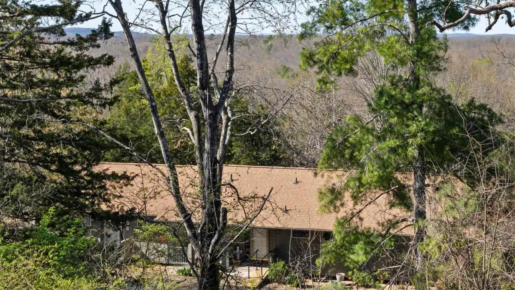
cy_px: 47
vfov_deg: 22.7
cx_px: 363
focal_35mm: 52
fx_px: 710
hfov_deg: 39.2
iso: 200
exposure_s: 1/100
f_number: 9
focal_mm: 16.3
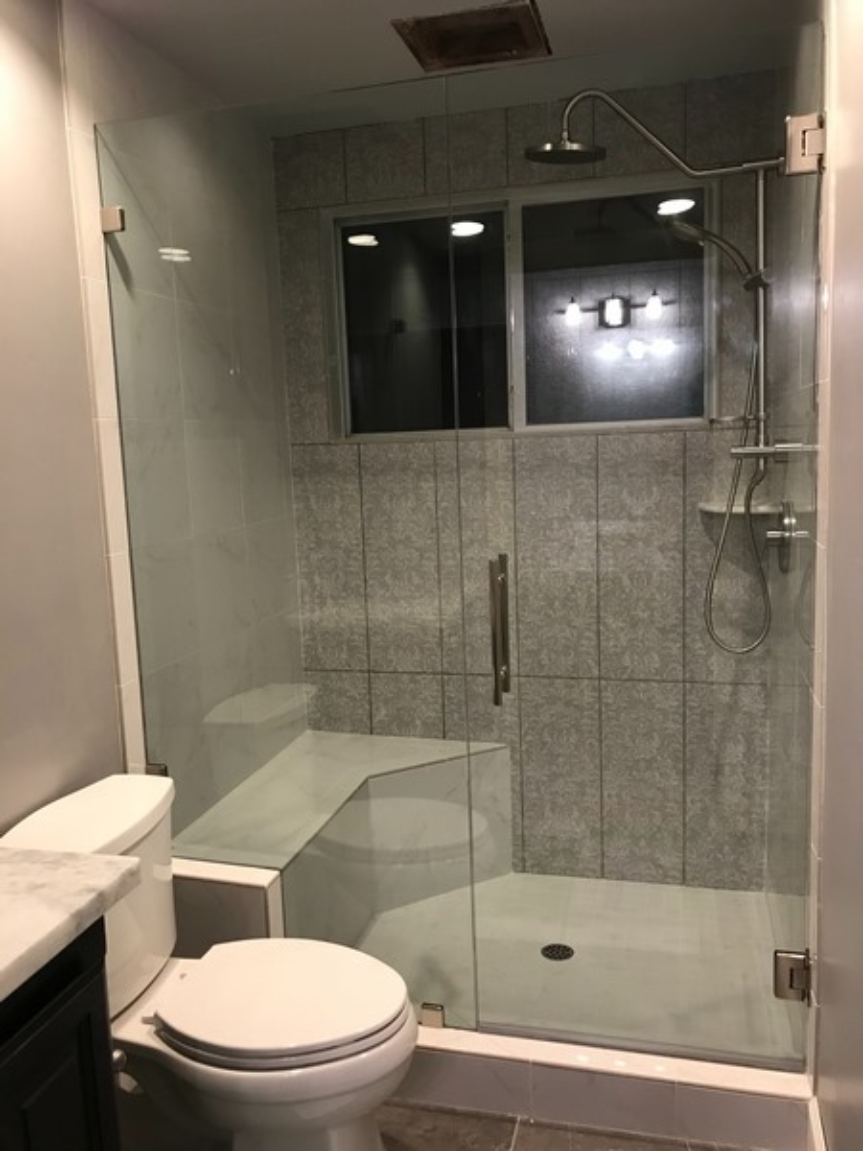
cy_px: 576
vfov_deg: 63.4
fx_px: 931
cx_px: 432
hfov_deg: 49.7
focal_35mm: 28
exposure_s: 1/15
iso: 64
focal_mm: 3.99
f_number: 1.8
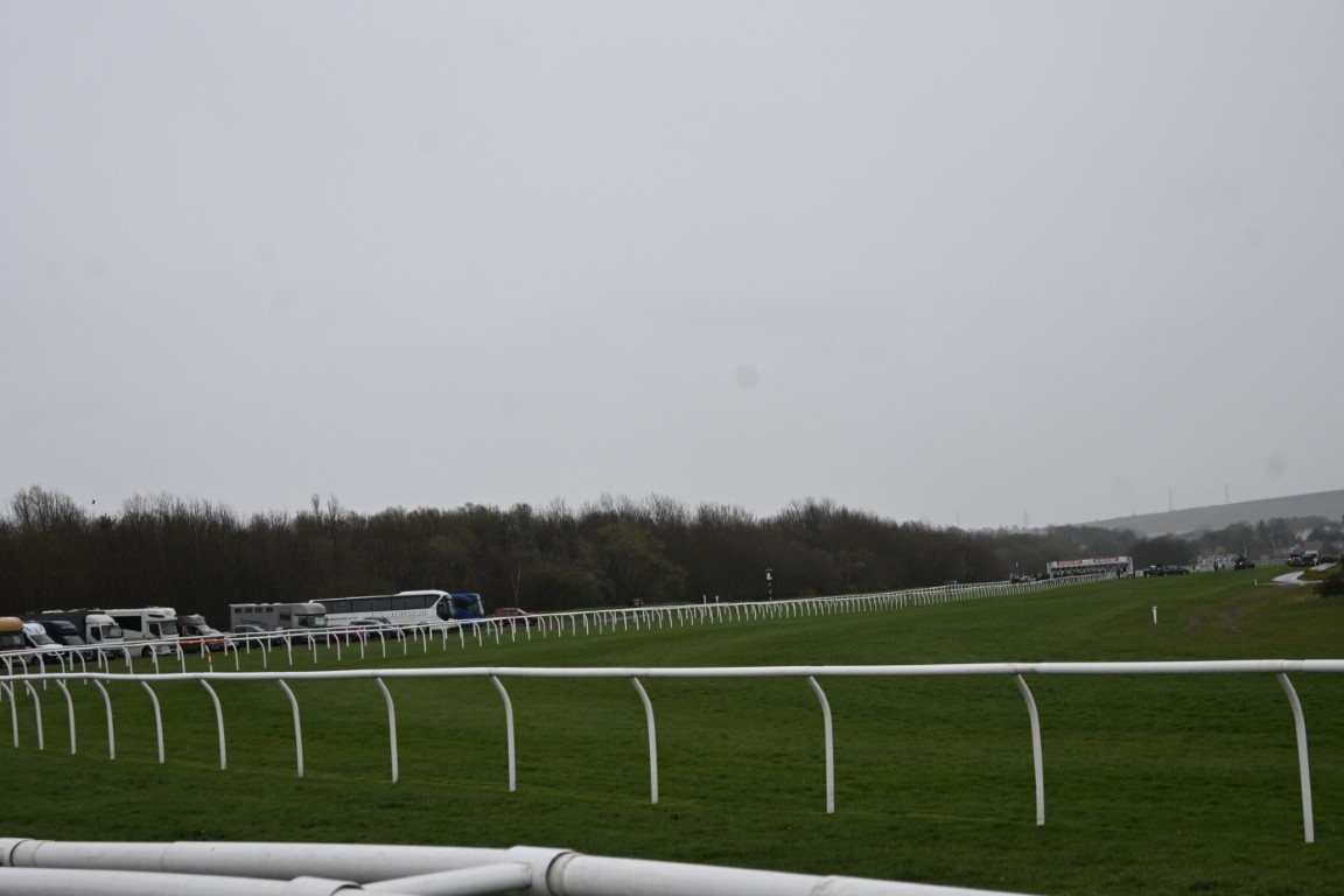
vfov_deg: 18.9
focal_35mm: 72
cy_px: 448
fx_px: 2688
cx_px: 672
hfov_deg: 28.1
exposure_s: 1/250
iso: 180
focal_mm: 48
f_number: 6
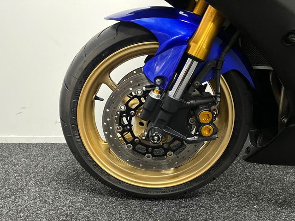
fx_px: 222
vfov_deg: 53.1
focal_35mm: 26
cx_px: 148
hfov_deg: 67.3
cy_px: 110
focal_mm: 5.1
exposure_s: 1/33
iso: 500
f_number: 1.6
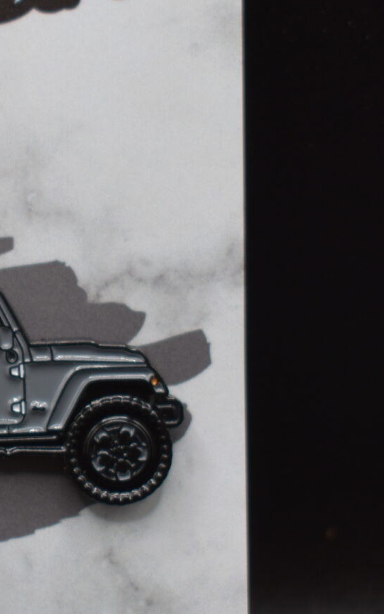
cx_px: -36
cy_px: 324
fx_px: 3029
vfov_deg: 11.6
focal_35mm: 181
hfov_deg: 7.2
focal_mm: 40
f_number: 4.8
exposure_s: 1/125
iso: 220
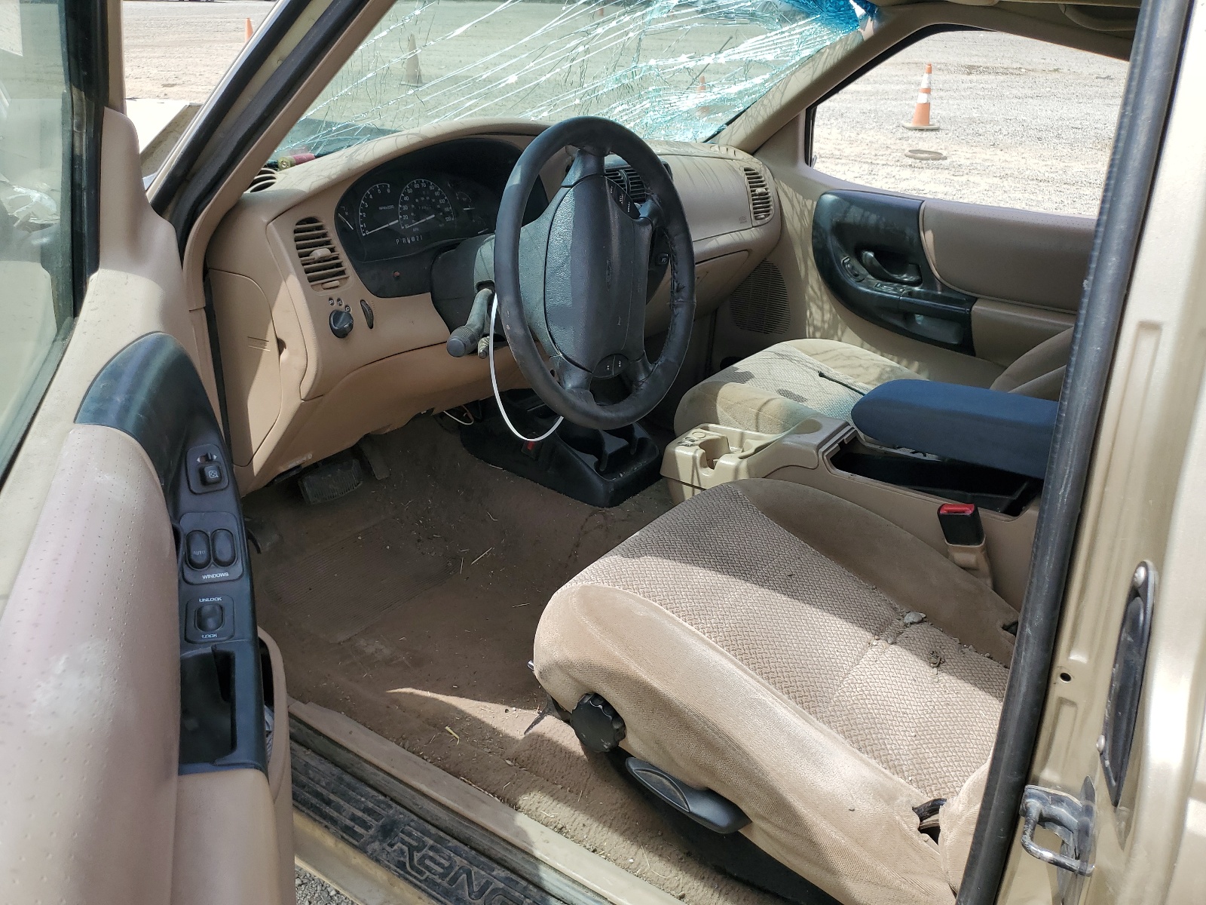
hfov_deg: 67.3
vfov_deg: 53.1
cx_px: 603
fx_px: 906
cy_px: 452
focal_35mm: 26
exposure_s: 1/1429
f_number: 1.5
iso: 50
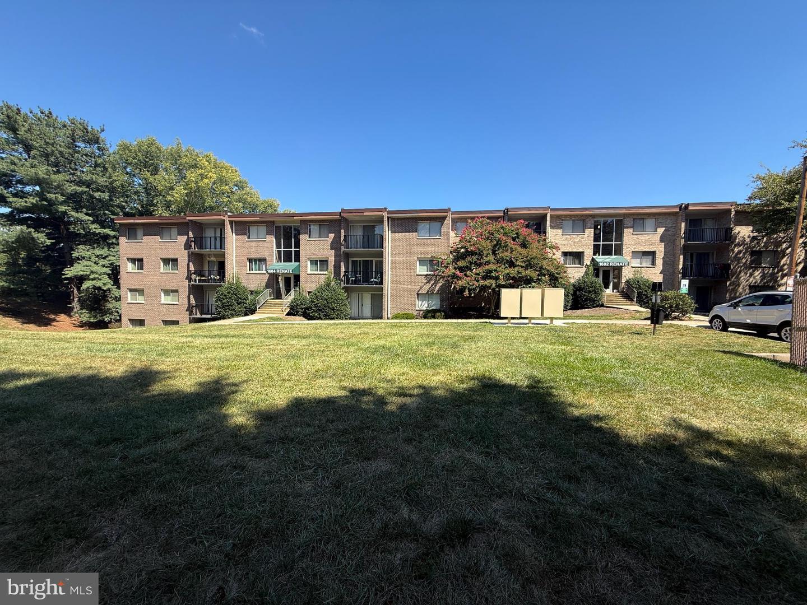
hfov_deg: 102.1
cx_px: 404
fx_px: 326
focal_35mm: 14
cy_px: 302
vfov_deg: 85.7
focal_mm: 2.22
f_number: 2.2
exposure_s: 1/424
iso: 20
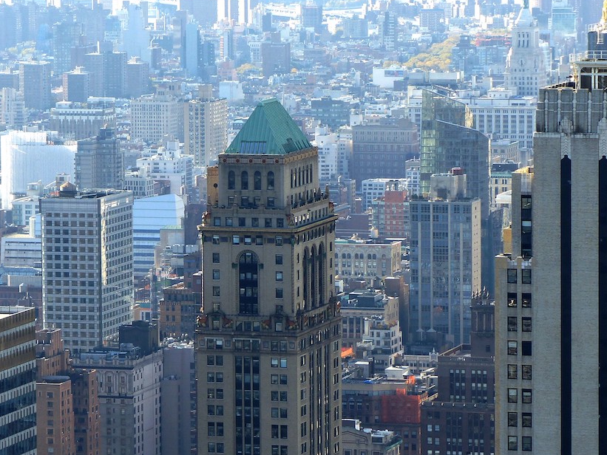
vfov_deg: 6.7
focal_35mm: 222
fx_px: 3893
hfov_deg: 8.9
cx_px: 192
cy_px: 309
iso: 100
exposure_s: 1/320
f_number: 4
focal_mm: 26.5
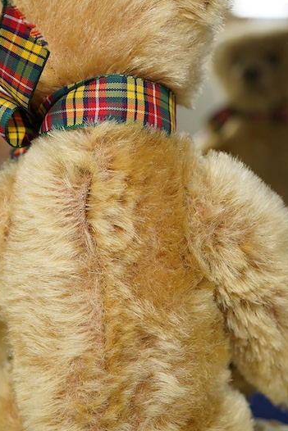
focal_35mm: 77
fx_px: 923
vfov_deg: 26.3
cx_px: 137
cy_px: 210
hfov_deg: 17.7
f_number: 6.3
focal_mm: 30
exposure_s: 1/125
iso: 1250
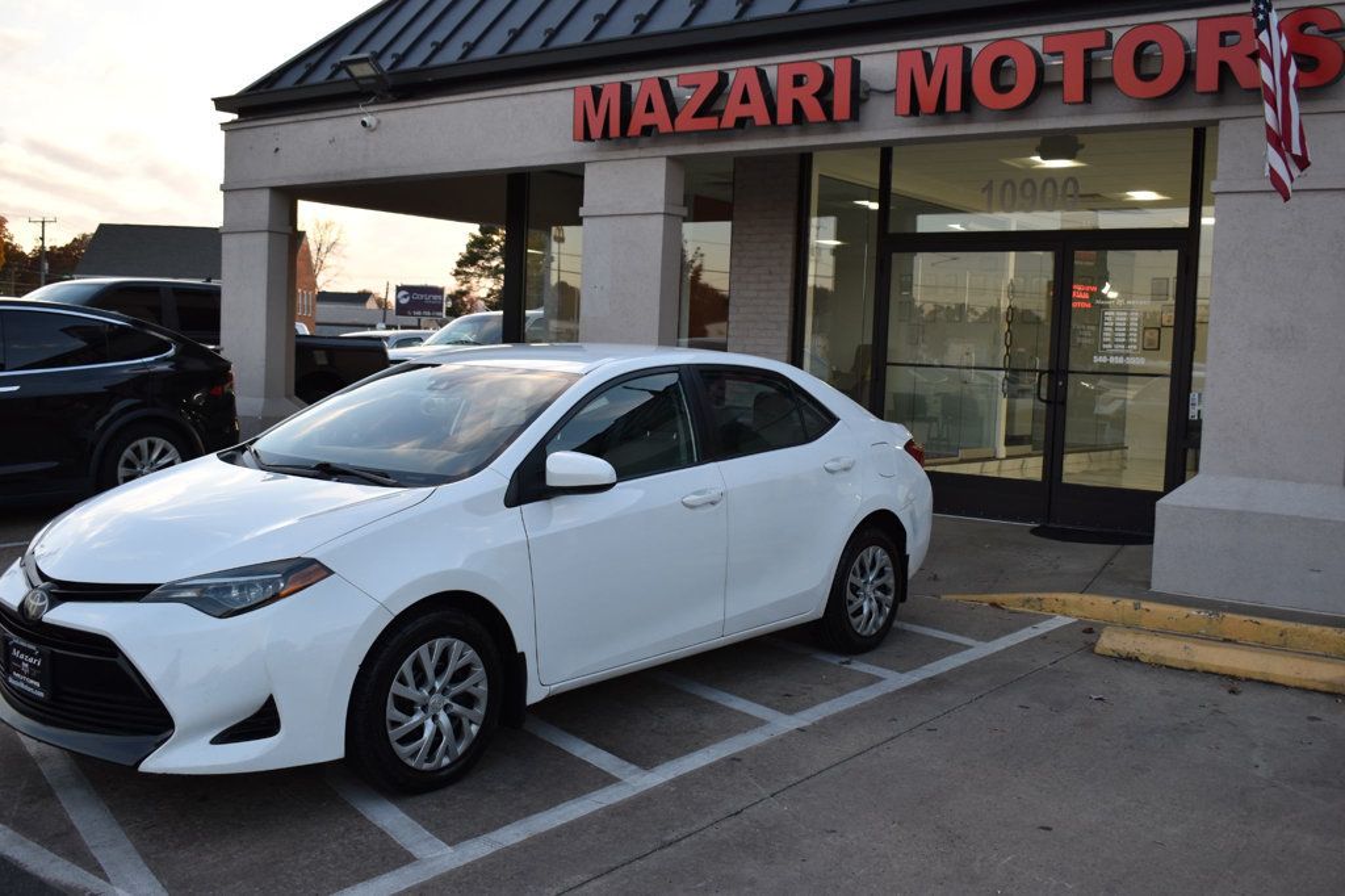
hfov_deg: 53.1
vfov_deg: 36.8
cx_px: 672
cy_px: 448
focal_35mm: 36
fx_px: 1344
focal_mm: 24
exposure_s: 1/125
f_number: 5.6
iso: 360
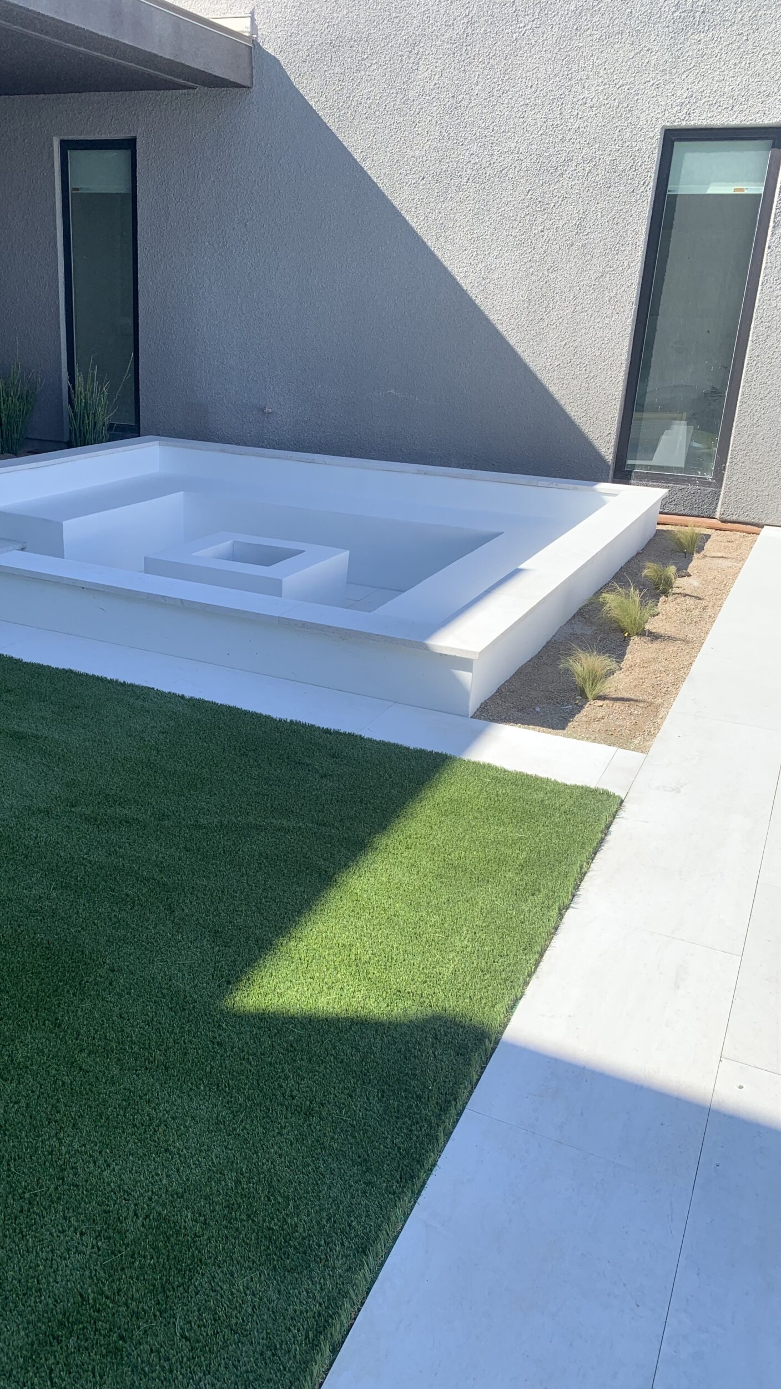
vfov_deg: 66.1
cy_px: 709
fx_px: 1068
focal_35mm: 29
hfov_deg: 39.9
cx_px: 284
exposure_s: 1/802
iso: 25
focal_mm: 4.25
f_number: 1.8
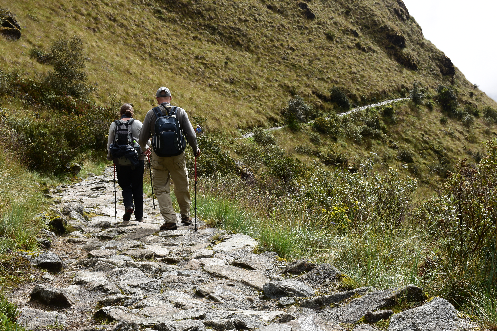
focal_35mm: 48
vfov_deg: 28.1
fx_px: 663
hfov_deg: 41.1
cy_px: 166
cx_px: 248
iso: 100
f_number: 10
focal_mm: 32
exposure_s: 1/160
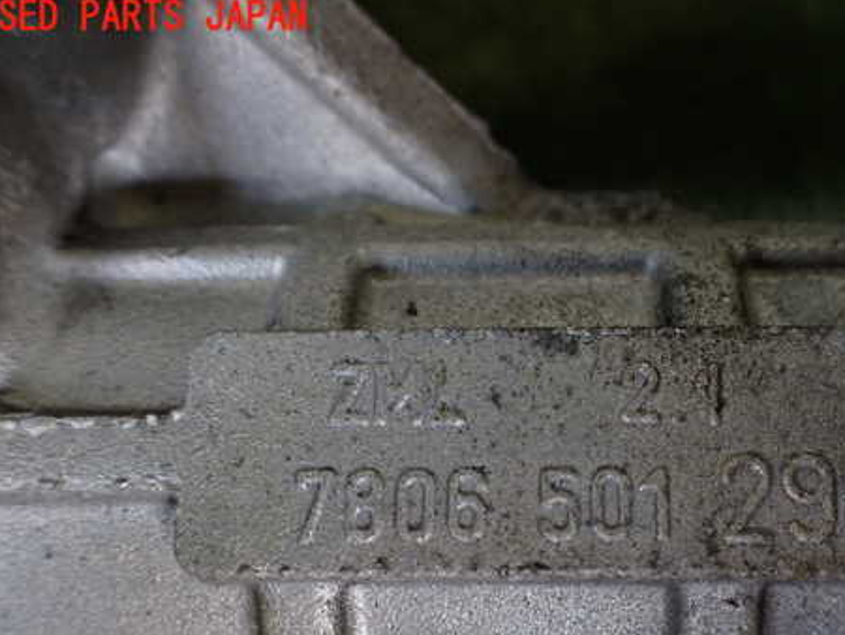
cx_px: 530
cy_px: 417
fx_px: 977
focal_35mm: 40
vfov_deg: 35.7
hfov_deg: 46.4
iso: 200
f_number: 2.3
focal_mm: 5.4
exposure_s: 1/125
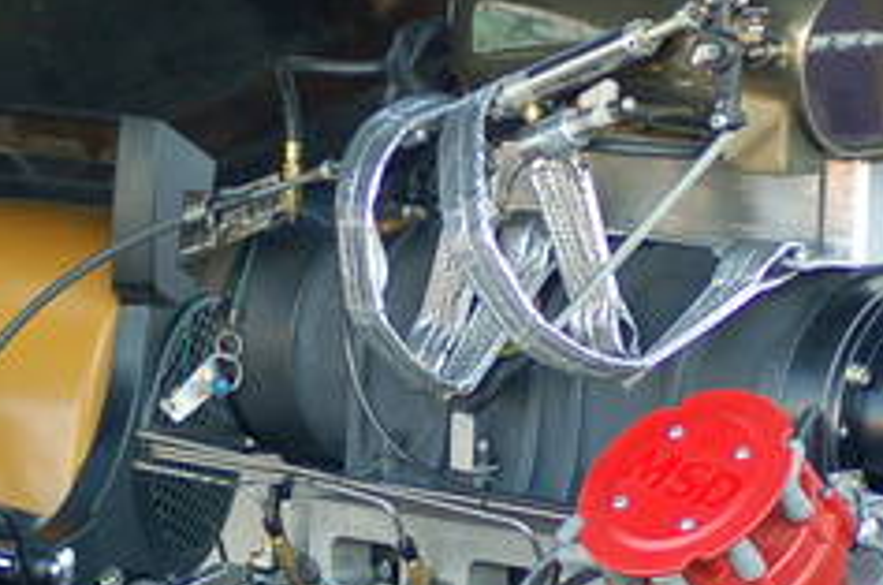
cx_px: 458
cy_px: 486
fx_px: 7913
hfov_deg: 6.4
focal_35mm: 323
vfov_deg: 4.2
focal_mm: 85
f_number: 4.2
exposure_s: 1/125
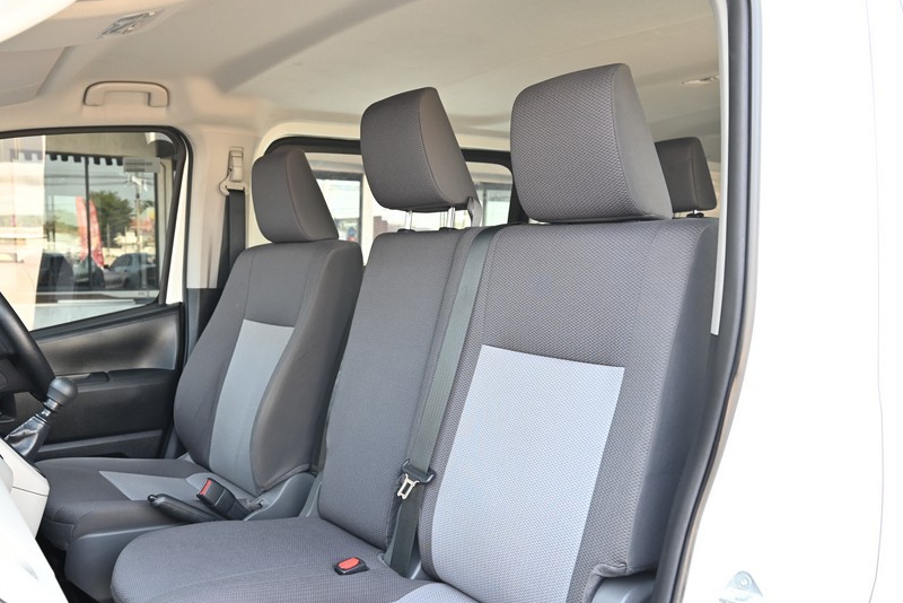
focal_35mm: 33
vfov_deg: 39.7
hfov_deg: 56.5
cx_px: 333
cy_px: 387
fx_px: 828
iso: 400
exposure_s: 1/45
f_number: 6.7
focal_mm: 24
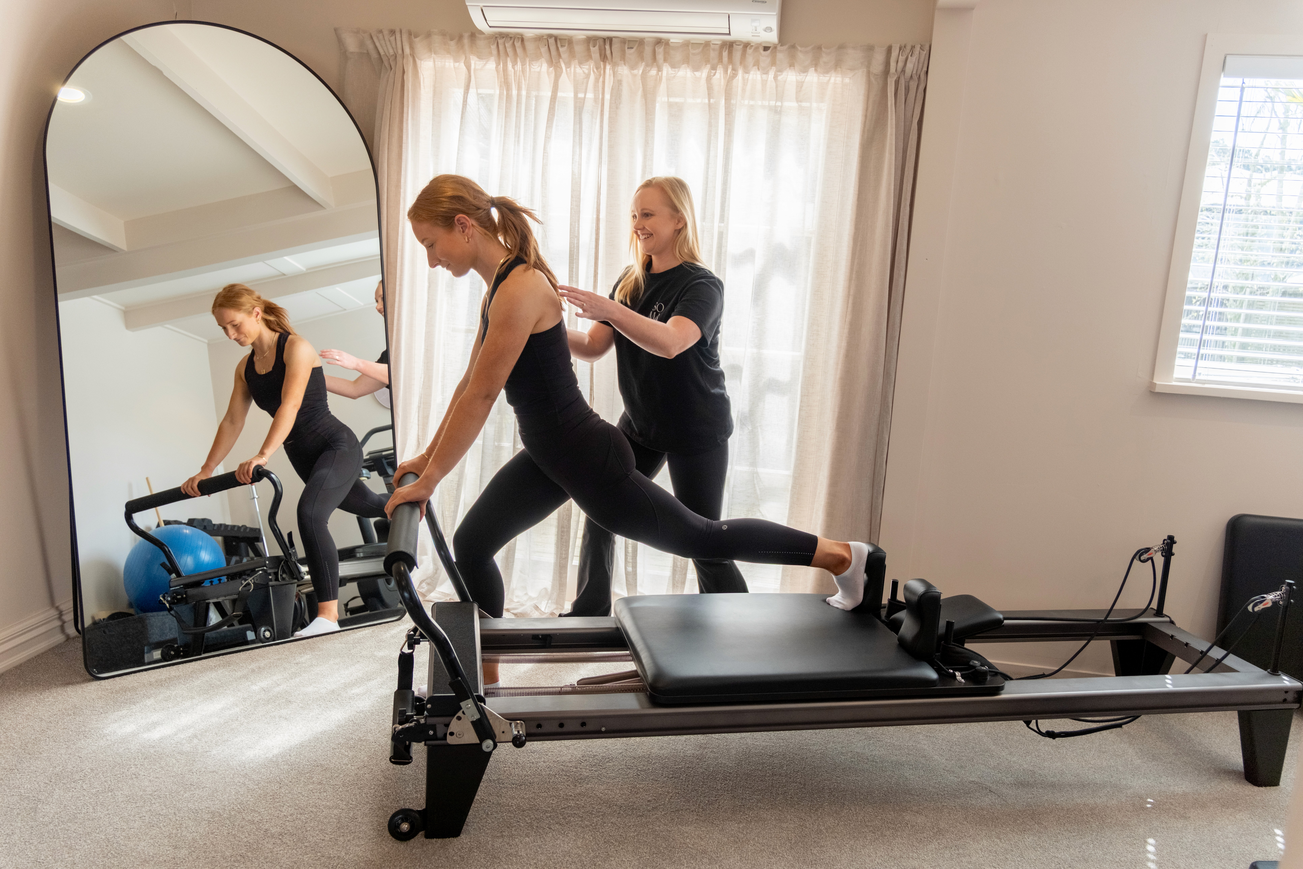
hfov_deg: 69.4
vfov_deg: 49.6
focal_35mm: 26
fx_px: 941
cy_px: 434
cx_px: 652
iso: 500
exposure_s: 1/350
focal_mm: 17
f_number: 3.2
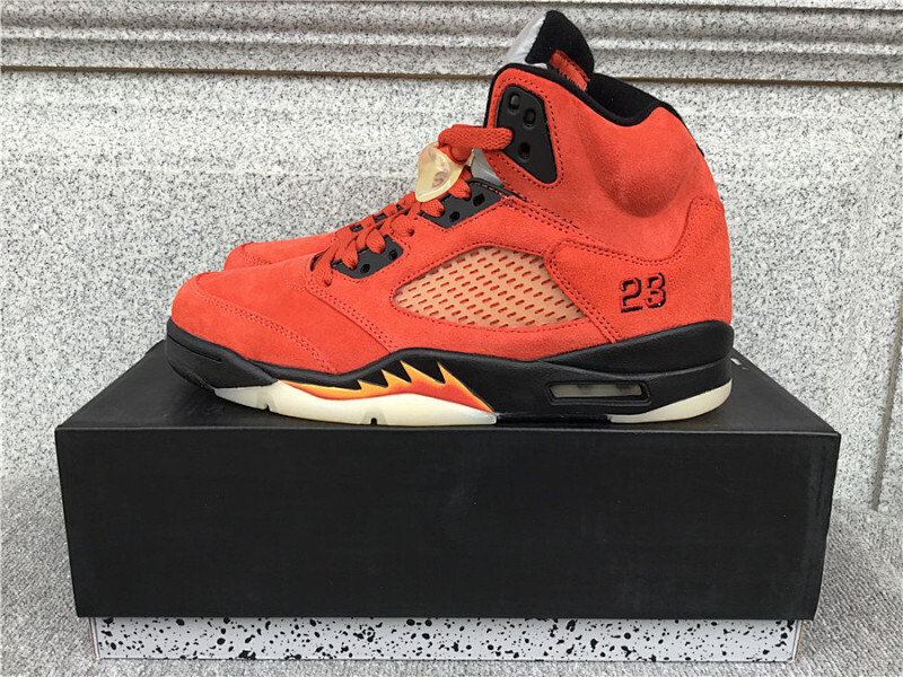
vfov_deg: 45.4
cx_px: 452
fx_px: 809
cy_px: 338
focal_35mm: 31
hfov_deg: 58.4
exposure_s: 1/100
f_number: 2.4
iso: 40
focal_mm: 3.3
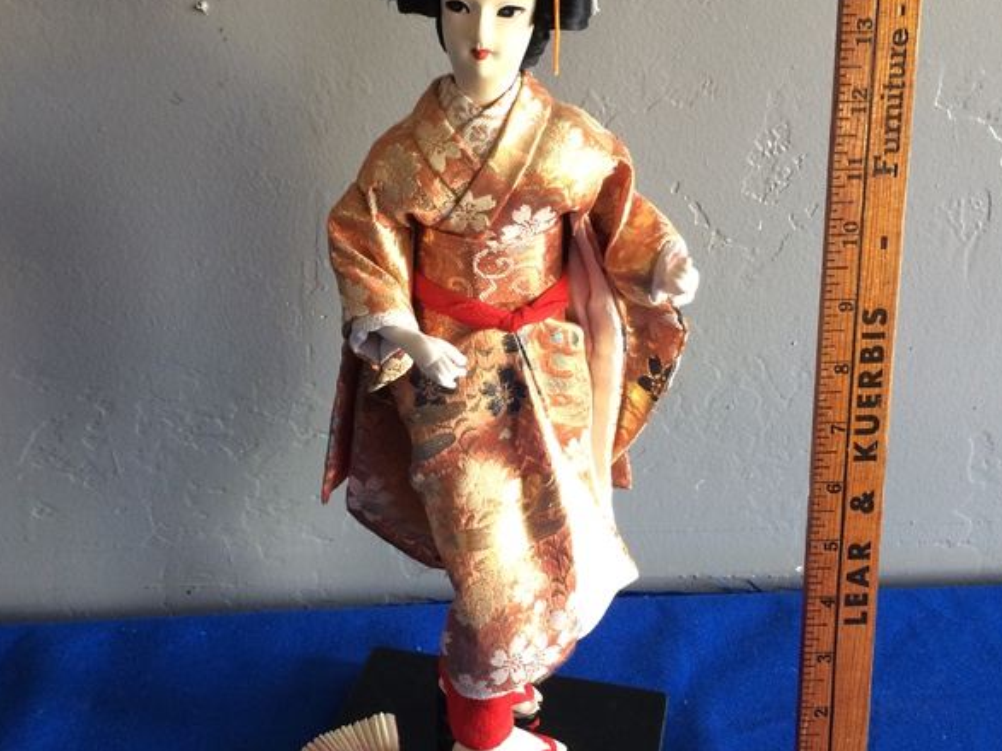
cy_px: 346
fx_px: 1331
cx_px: 483
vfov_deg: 31.5
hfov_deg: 41.2
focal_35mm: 46
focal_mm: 4.12
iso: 125
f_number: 2.2
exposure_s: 1/30
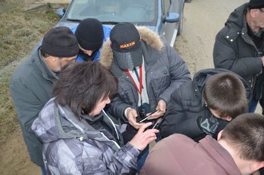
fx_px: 242
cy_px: 88
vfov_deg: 39.8
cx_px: 132
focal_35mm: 33
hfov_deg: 57.3
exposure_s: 1/200
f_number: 3.8
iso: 200
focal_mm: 22
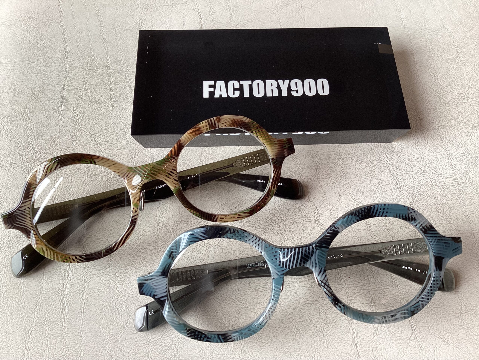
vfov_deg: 45.4
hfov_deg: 58.4
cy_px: 180
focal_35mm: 31
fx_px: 429
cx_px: 240
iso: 80
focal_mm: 3.3
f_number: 2.4
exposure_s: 1/50
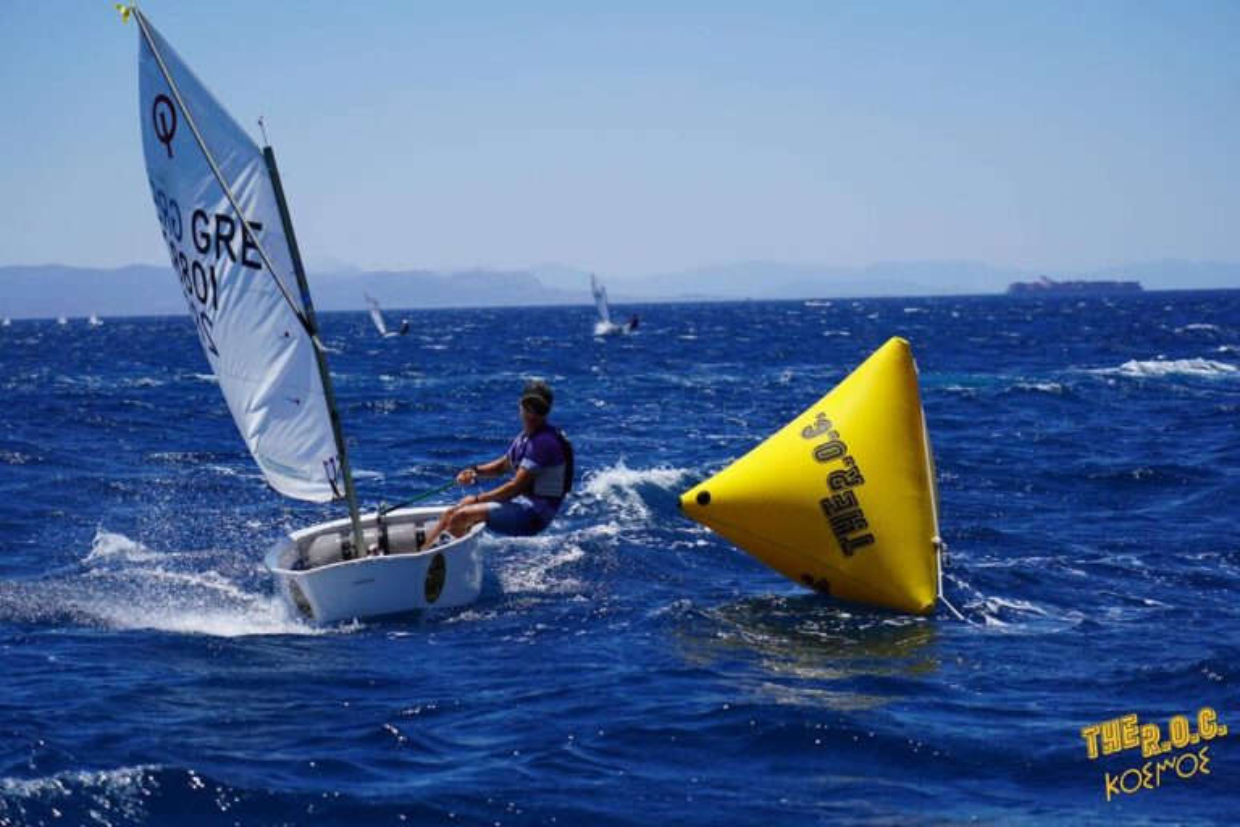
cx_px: 620
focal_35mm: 105
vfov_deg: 13.0
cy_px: 414
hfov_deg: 19.5
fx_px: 3616
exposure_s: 1/800
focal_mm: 105
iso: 100
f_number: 5
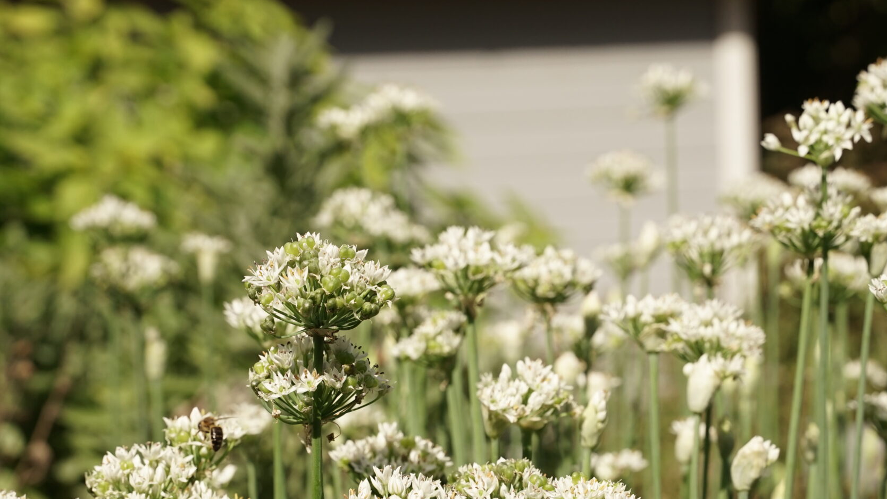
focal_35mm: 82
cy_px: 448
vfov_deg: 14.6
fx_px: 1928
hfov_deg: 25.9
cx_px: 399
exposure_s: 1/2000
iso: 400
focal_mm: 51
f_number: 5.6
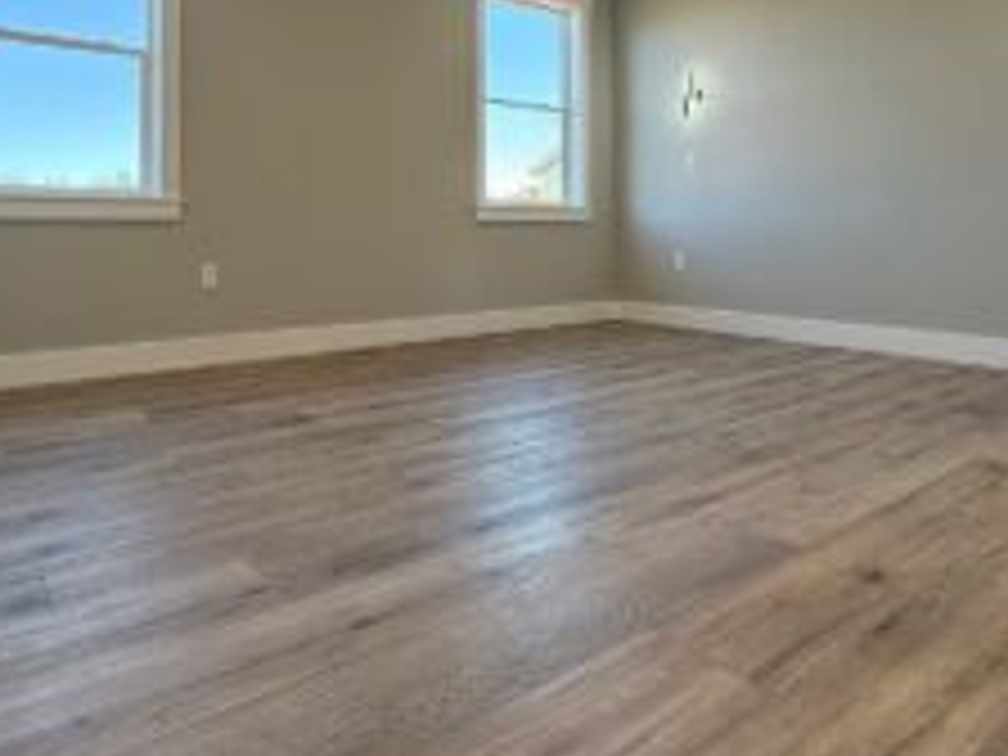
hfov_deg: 69.3
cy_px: 225
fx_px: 728
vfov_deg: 53.3
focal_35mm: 25
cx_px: 477
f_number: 2.2
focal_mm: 2.22
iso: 100
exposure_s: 1/120
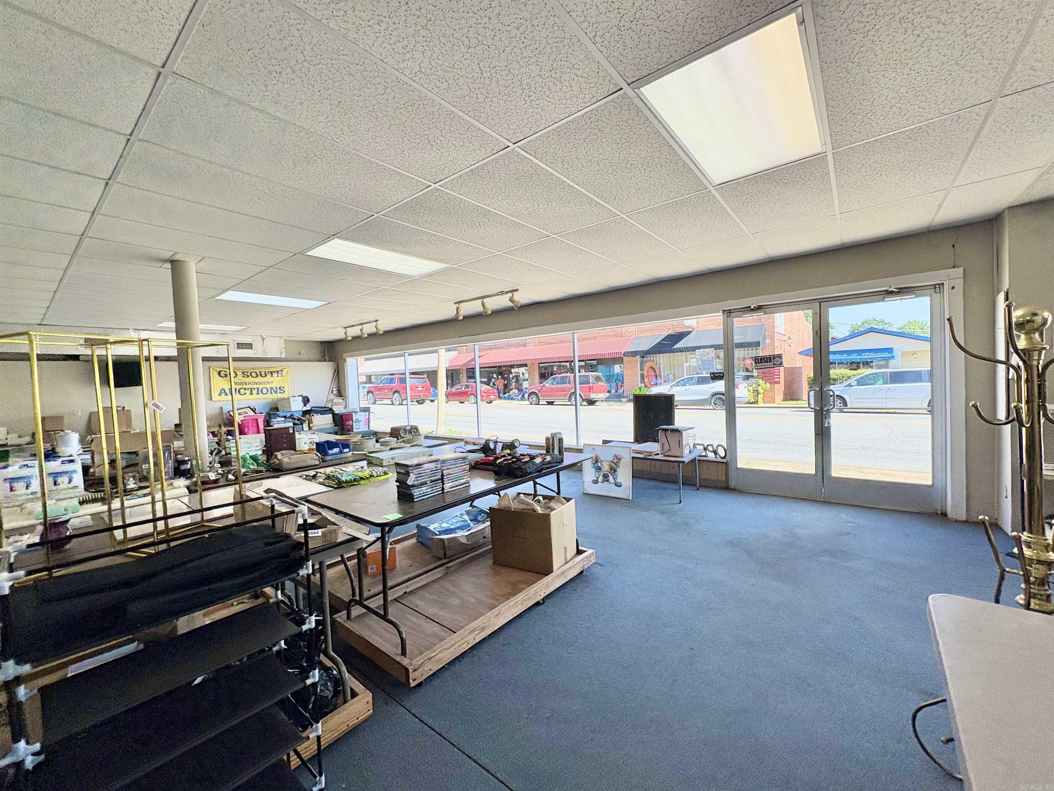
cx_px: 527
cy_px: 396
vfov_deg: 85.7
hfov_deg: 102.1
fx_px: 426
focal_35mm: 14
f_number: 2.2
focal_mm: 2.22
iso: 50
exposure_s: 1/327
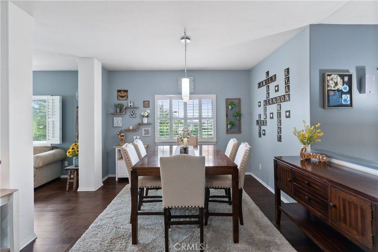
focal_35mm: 17
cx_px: 189
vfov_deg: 70.5
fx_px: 179
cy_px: 126
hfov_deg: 93.3
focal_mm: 17
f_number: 8
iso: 100
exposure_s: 1/3
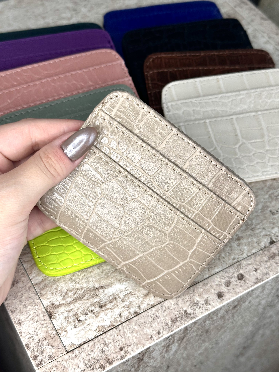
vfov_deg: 38.9
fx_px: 527
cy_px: 184
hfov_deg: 29.7
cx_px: 137
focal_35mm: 49
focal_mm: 6.86
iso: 100
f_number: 1.78
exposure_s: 1/100
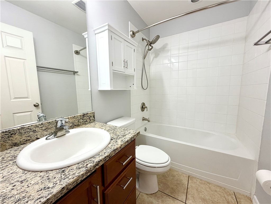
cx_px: 136
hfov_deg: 102.1
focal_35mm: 14
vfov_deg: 85.7
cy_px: 102
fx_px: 110
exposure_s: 1/120
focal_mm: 2.22
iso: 160
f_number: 2.2
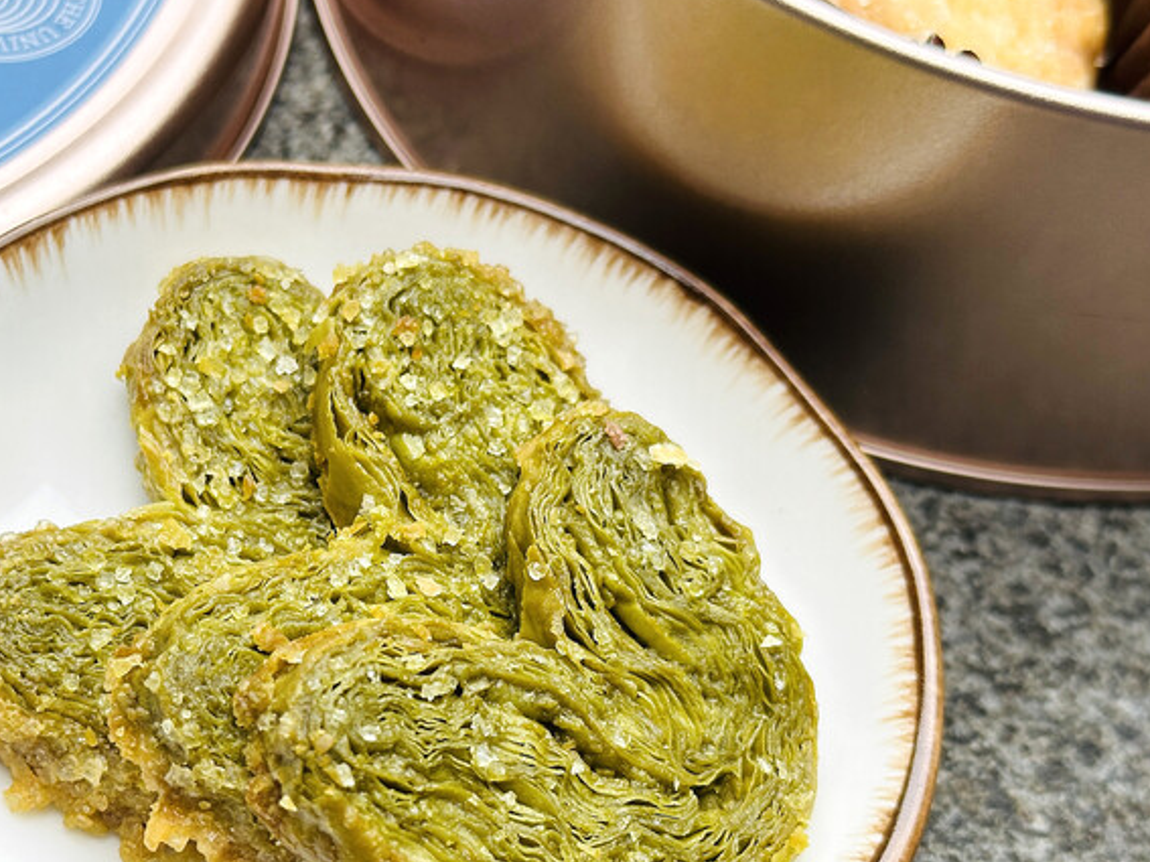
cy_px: 553
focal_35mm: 72
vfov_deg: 20.4
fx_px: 2391
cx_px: 365
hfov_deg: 26.9
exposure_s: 1/393
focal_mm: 6.86
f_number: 1.78
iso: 64
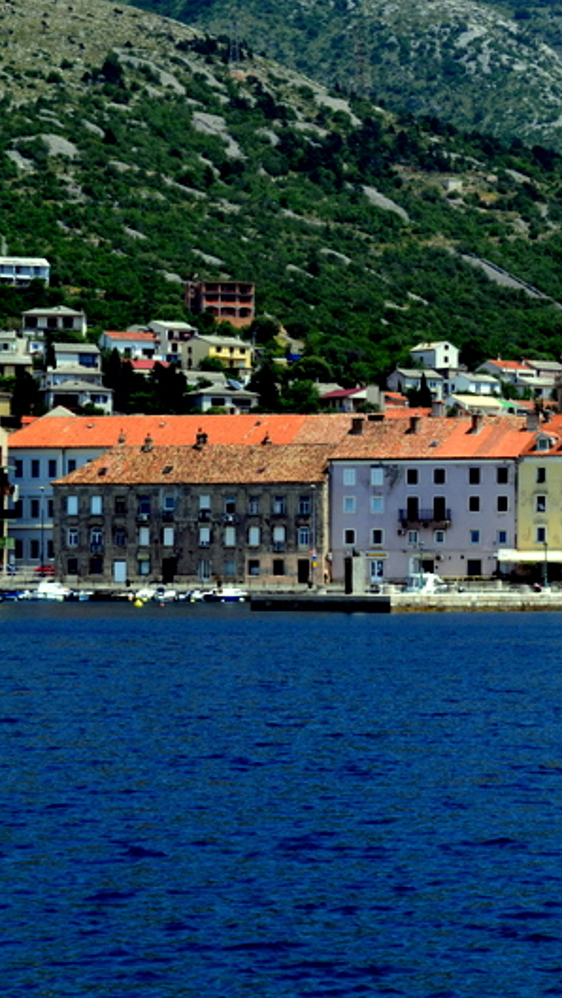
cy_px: 496
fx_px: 3017
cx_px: 656
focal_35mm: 114
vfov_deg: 18.8
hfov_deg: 10.5
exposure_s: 1/500
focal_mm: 48
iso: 400
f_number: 11
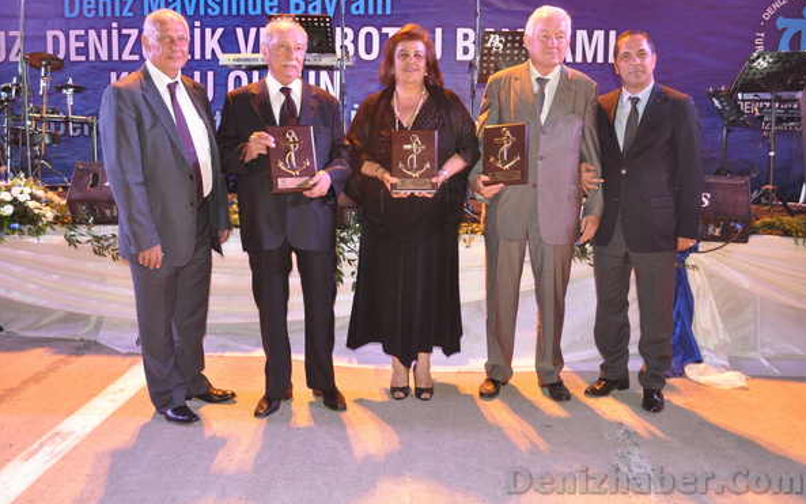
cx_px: 406
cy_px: 234
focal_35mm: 34
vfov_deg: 37.3
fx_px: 747
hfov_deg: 56.7
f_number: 5
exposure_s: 1/30
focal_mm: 22
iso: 2000
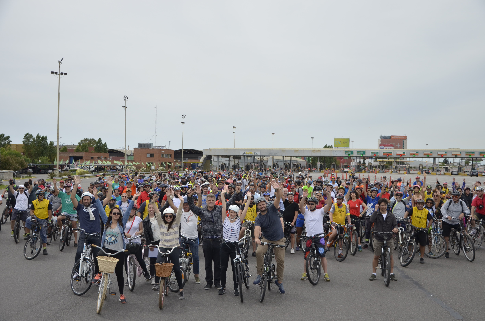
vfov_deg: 34.1
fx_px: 524
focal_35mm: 39
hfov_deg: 49.6
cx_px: 242
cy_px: 160
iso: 320
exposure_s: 1/2500
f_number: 4
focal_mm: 26
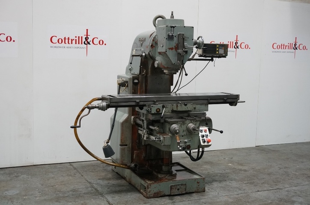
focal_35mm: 50
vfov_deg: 27.2
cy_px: 102
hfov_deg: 40.0
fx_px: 425
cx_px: 155
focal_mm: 33
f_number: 5
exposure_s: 1/60
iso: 1250
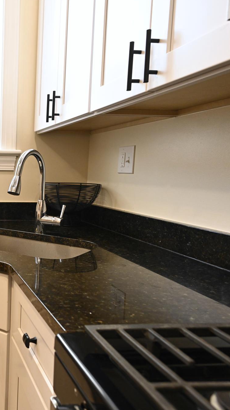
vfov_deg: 61.0
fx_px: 347
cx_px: -47
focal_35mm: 32
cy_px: 205
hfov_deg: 30.9
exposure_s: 1/125
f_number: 4.5
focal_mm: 20
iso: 1600
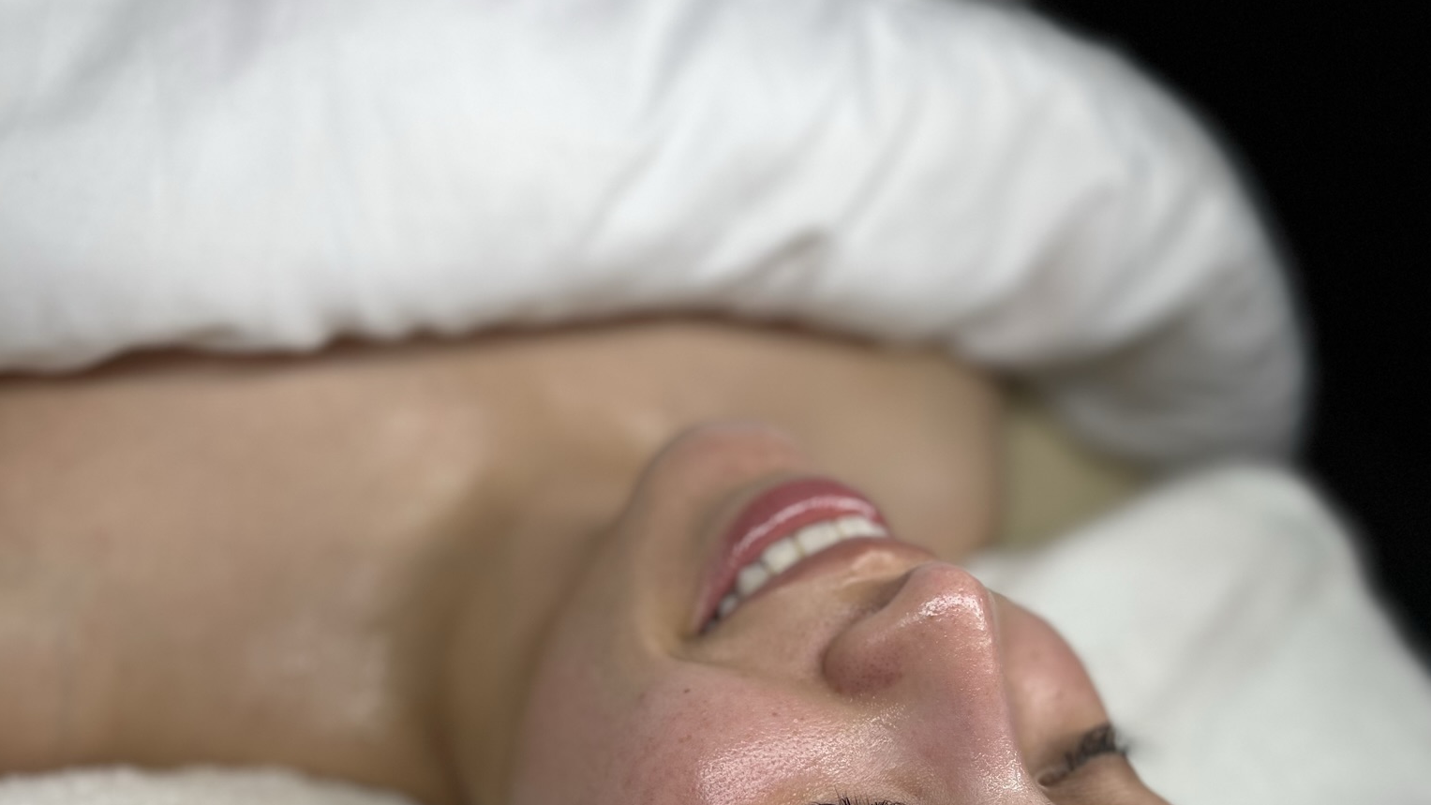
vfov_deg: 30.6
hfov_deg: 52.8
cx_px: 715
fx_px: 1442
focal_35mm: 38
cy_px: 617
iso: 50
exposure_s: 1/658
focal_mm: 5.7
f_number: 1.5
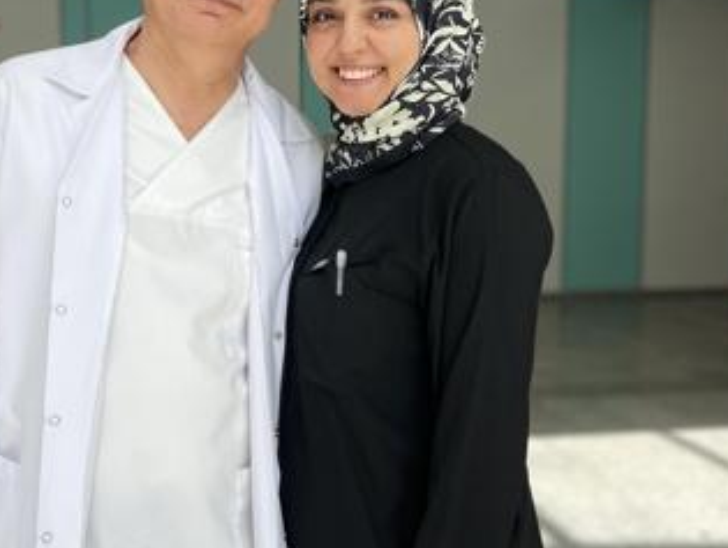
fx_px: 947
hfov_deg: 41.8
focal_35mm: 45
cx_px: 282
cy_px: 264
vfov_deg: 32.2
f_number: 1.5
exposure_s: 1/639
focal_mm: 5.7
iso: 50
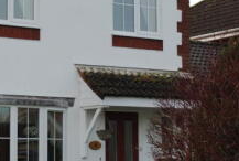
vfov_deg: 11.8
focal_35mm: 117
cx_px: 55
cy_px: 84
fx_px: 779
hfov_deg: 17.3
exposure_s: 1/200
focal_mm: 26
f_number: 5
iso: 100
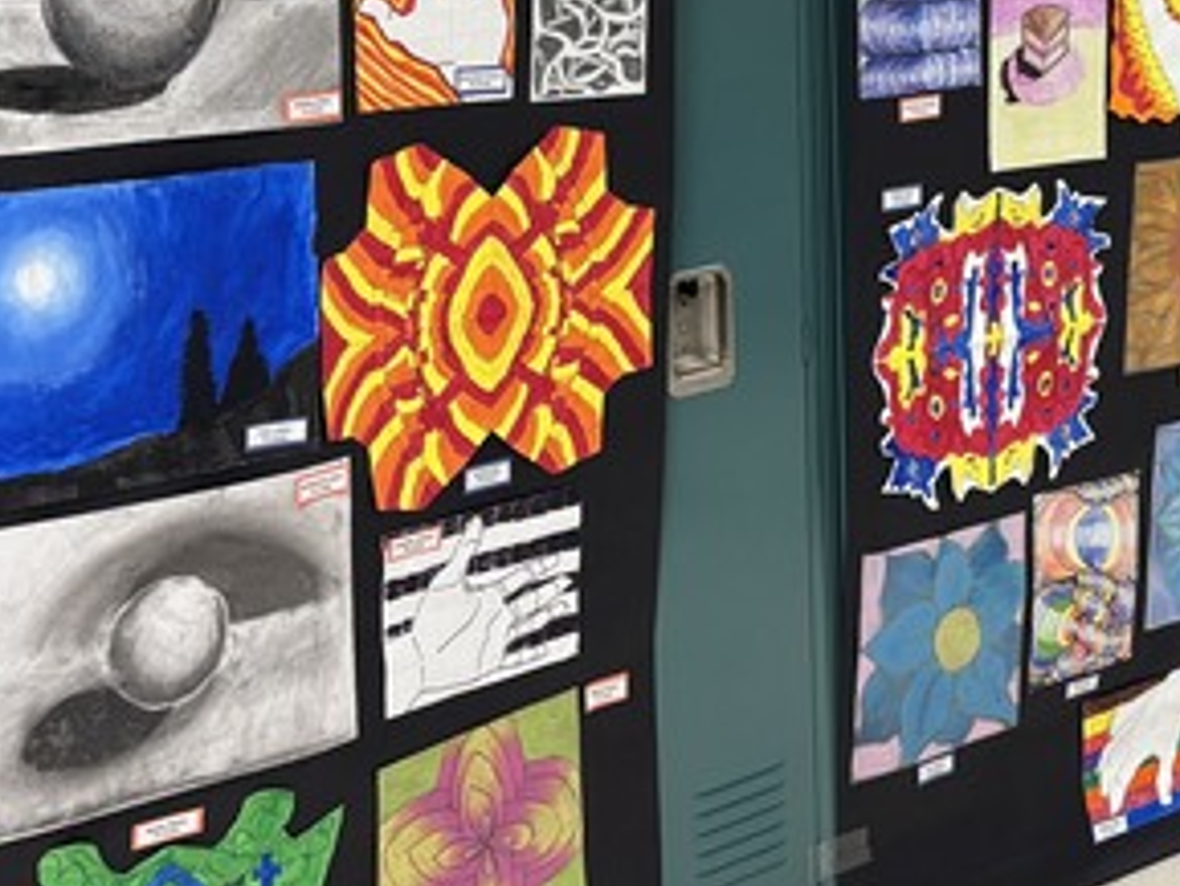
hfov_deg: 26.4
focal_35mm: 72
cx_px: 980
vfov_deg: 20.0
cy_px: 57
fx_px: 2455
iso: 160
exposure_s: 1/42
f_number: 1.6
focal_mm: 5.96
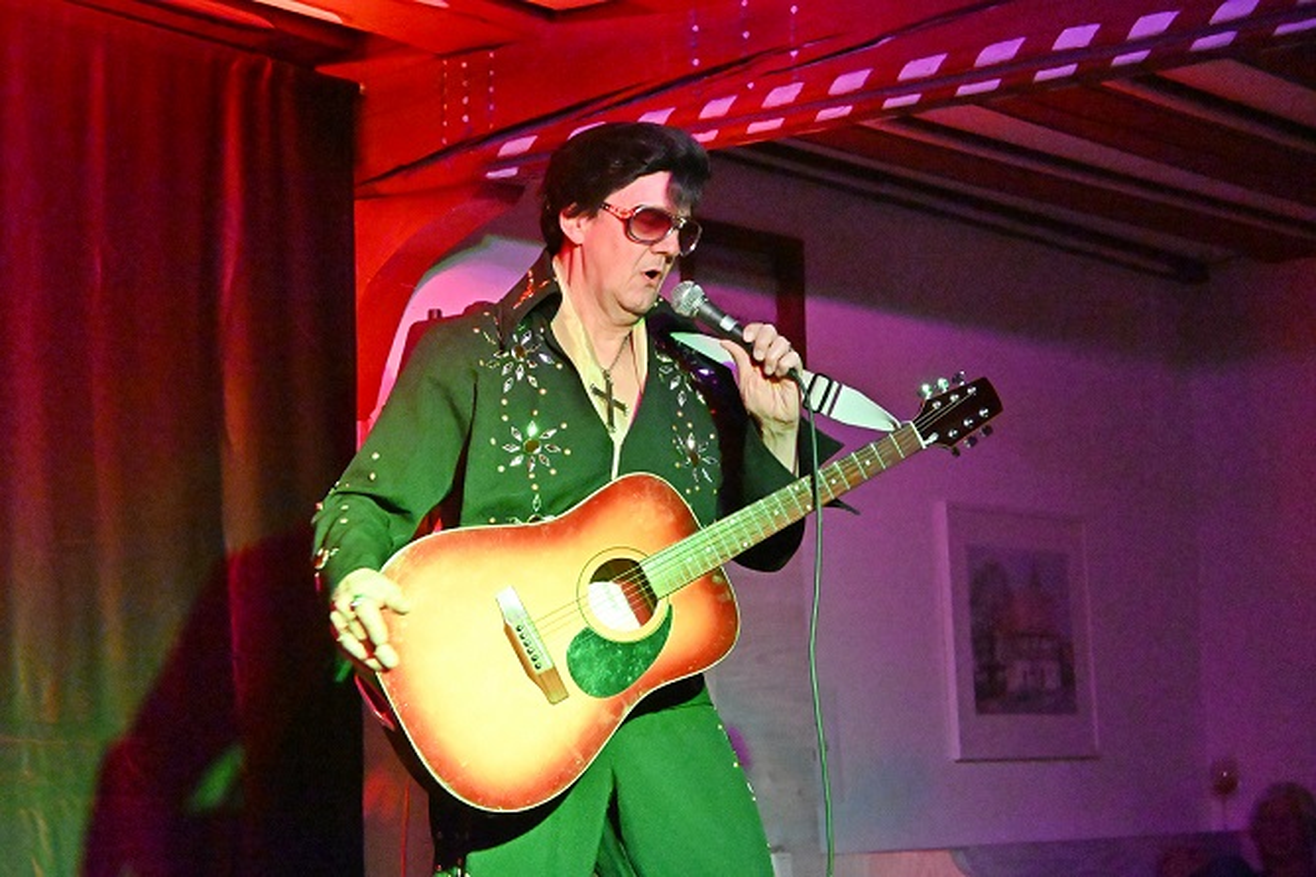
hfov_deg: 27.0
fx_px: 2741
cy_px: 438
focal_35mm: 75
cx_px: 658
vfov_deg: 18.2
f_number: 6.3
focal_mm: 50
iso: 12800
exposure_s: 1/50
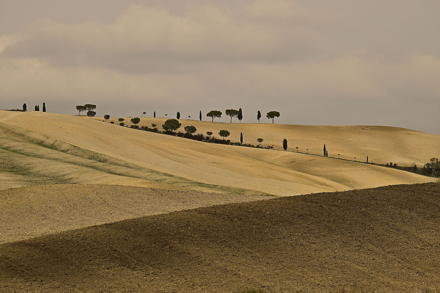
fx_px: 2200
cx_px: 220
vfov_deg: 7.6
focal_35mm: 180
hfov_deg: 11.4
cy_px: 146
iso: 125
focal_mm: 120
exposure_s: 1/2500
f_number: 4
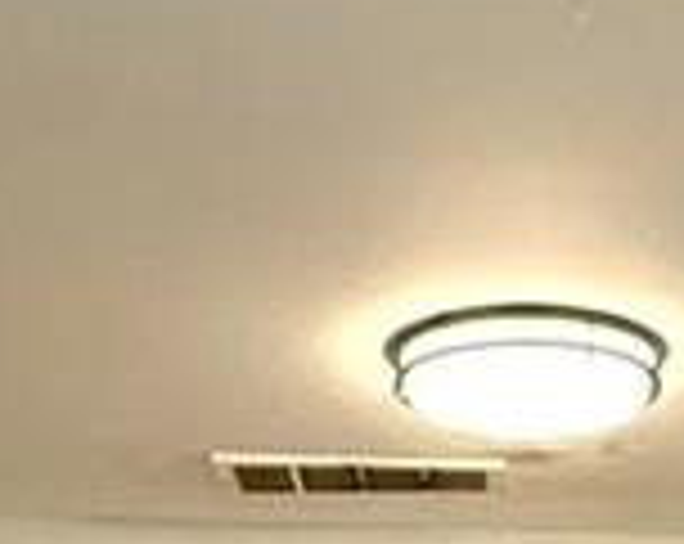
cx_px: 423
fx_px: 2182
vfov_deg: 11.2
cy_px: 1416
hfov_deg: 17.8
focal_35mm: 108
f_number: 2.2
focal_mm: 2.22
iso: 250
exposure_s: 1/120
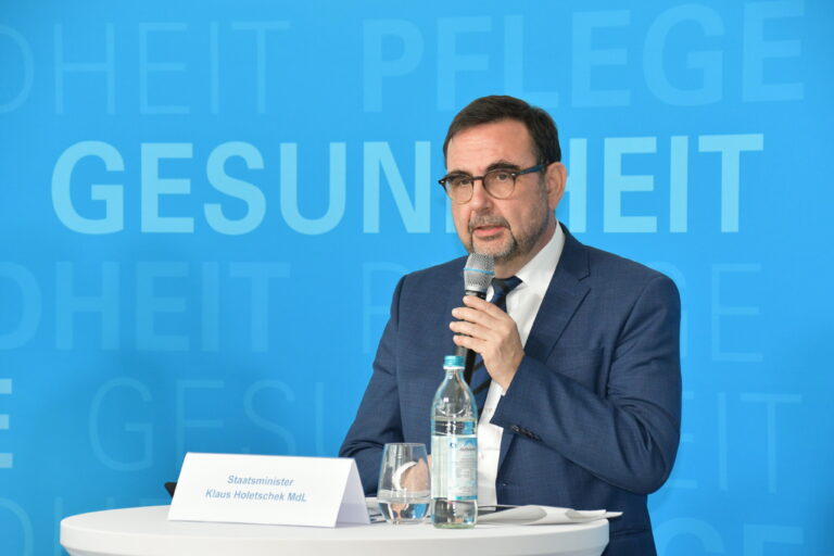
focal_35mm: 174
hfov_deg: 11.8
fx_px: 4031
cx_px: 417
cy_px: 278
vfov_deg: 7.9
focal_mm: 116
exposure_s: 1/160
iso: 1600
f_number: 8
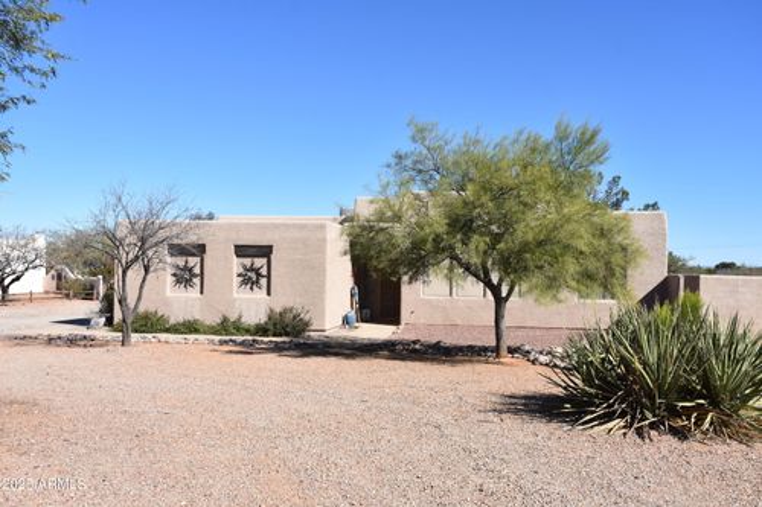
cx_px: 381
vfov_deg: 38.3
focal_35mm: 34
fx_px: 730
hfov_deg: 55.1
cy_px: 254
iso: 160
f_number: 8
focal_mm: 23
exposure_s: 1/500
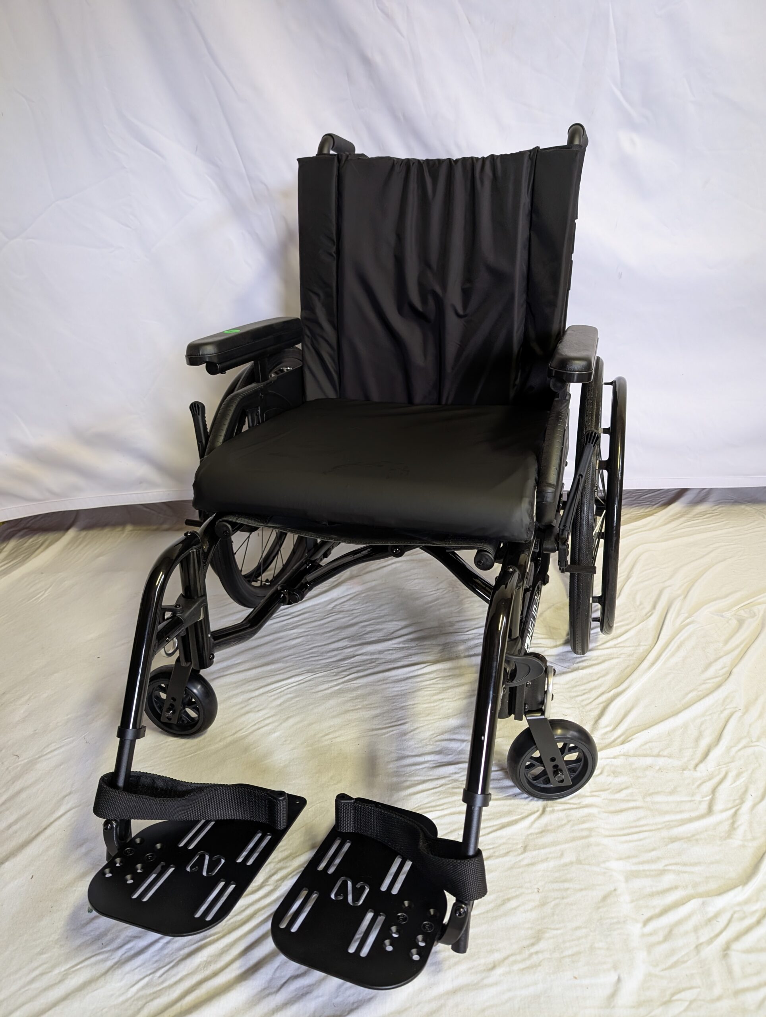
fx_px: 706
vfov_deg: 71.5
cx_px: 383
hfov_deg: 56.9
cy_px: 508
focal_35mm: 24
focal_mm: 6.9
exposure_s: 1/24
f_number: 1.68
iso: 225
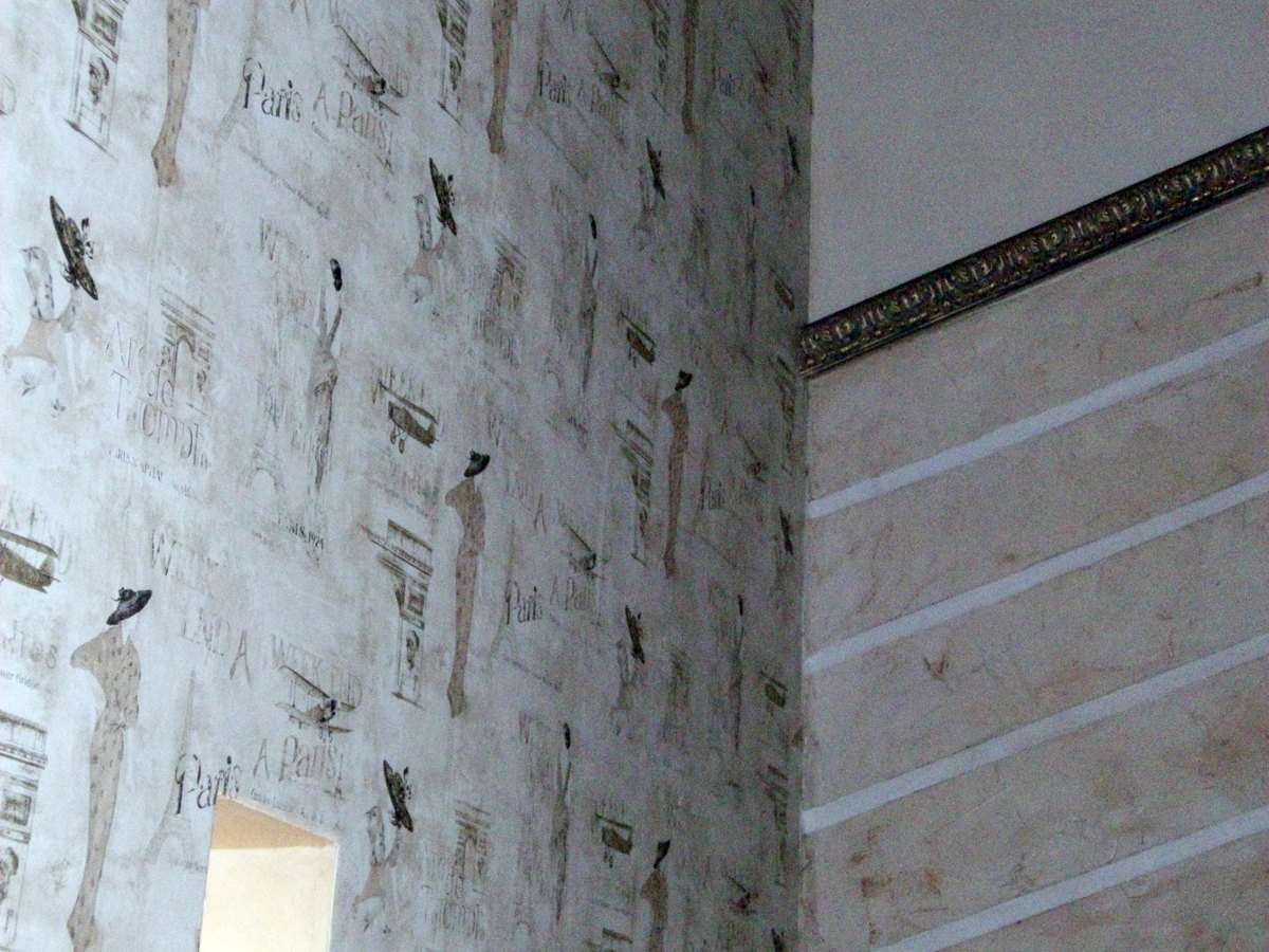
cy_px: 476
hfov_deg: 29.4
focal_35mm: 66
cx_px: 634
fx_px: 2420
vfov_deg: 22.3
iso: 800
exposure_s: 1/194
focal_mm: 11
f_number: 4.1
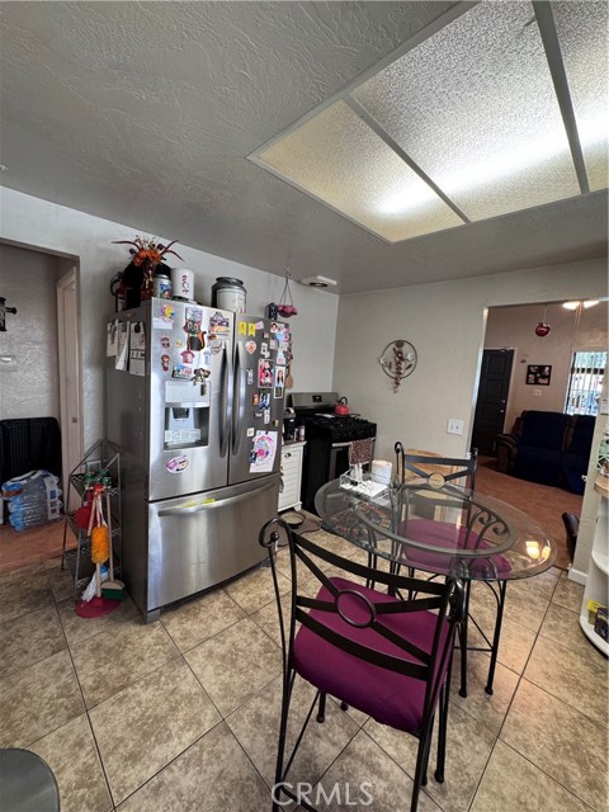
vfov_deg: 102.1
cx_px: 304
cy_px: 406
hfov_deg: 85.7
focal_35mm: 14
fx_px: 328
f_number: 2.2
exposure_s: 1/60
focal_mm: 2.22
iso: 200
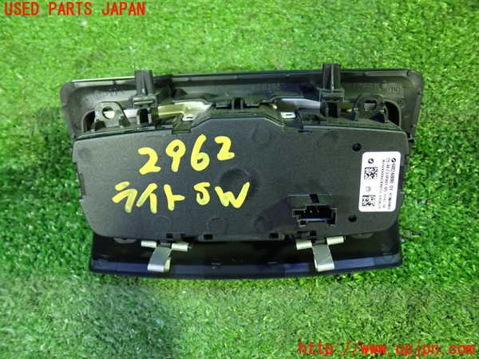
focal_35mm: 30
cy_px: 180
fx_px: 415
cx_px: 240
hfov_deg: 60.0
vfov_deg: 46.8
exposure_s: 1/25
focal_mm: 5.4
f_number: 2.3
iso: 800
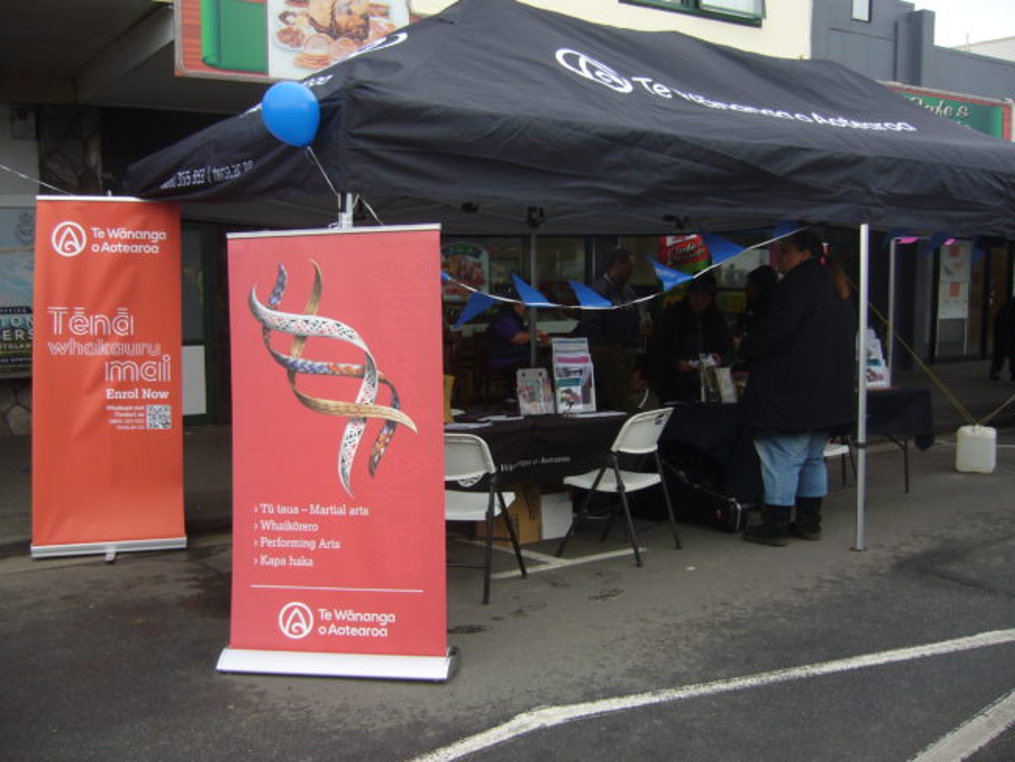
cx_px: 508
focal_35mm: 35
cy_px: 381
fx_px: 1027
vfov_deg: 40.7
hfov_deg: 52.6
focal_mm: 5.8
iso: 80
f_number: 2.8
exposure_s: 1/320
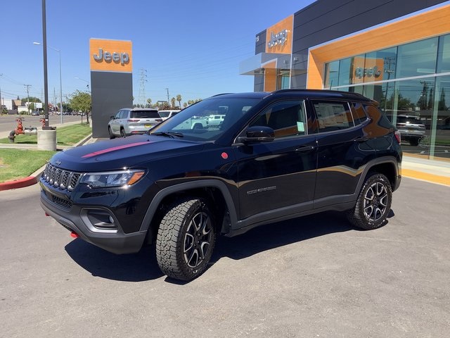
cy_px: 169
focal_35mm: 31
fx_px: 403
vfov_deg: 45.4
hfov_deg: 58.4
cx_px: 225
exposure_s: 1/721
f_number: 2.4
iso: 25
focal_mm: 3.3
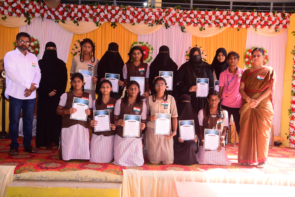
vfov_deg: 31.9
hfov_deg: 46.4
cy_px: 98
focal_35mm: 42
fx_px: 344
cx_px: 148
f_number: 6.3
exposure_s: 1/125
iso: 320
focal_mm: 28
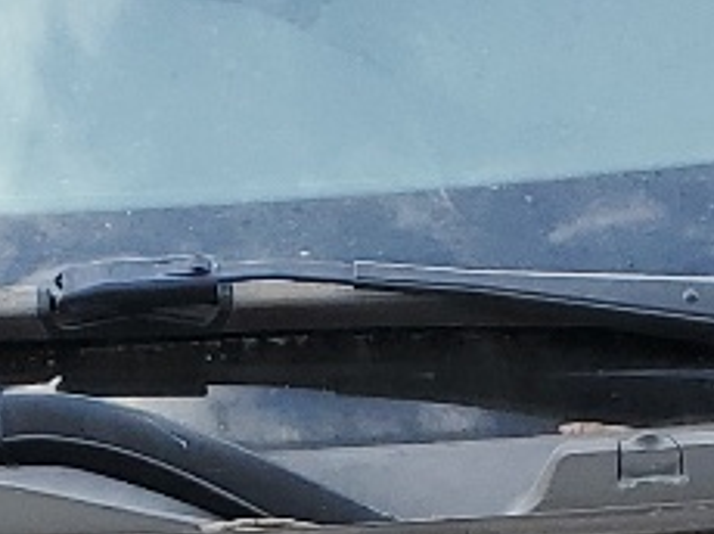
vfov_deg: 6.9
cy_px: 1860
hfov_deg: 10.9
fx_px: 3729
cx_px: 43
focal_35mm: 181
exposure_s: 1/256
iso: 50
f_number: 1.5
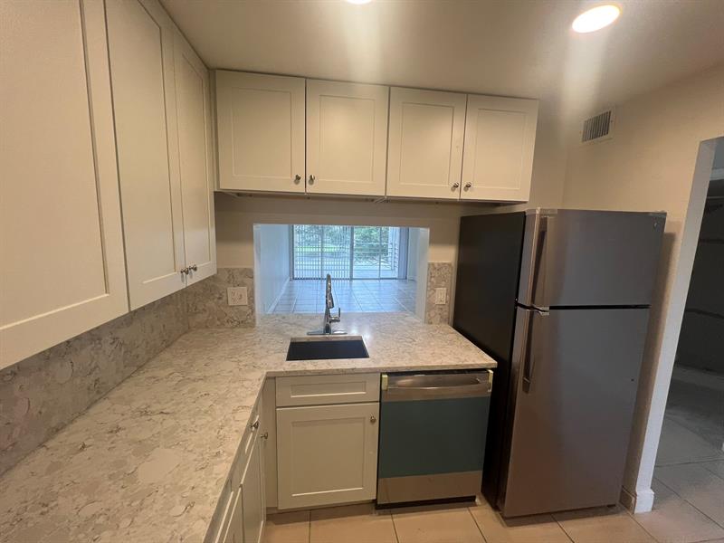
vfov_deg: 89.9
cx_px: 362
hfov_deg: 106.2
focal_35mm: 13
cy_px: 272
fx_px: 272
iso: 100
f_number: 1.8
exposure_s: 1/120
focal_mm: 1.57
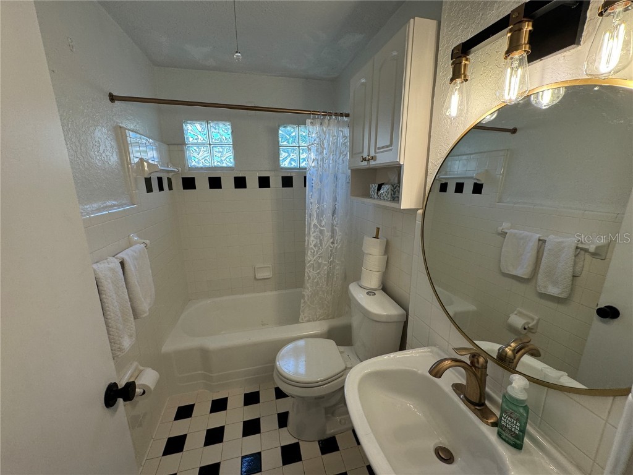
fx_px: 256
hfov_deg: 102.1
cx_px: 316
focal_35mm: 14
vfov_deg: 85.7
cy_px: 238
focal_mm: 2.22
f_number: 2.2
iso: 160
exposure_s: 1/120
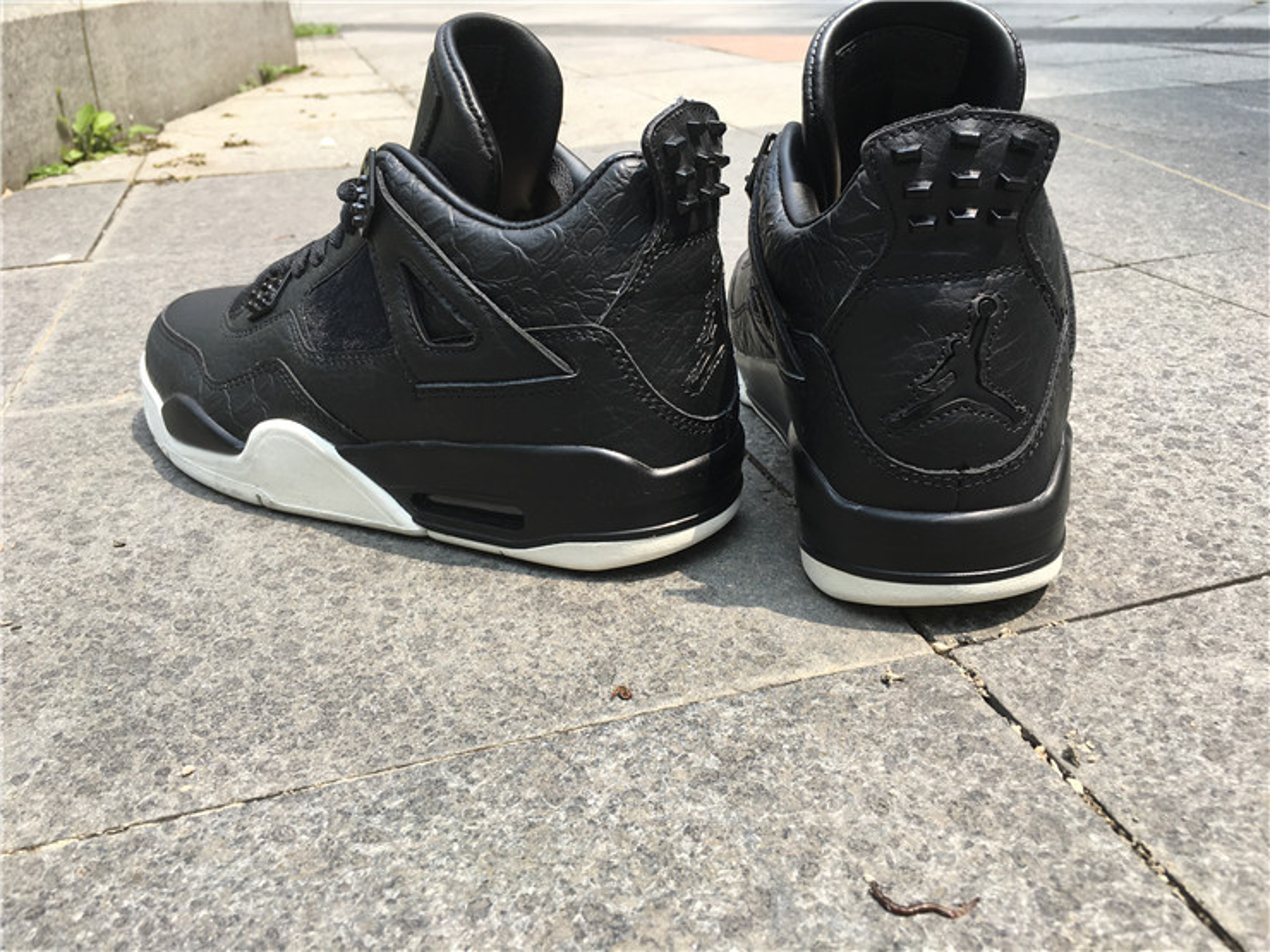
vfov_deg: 48.2
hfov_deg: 61.7
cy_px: 476
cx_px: 635
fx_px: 1064
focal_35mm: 29
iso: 25
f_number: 2.2
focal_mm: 4.15
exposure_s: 1/553
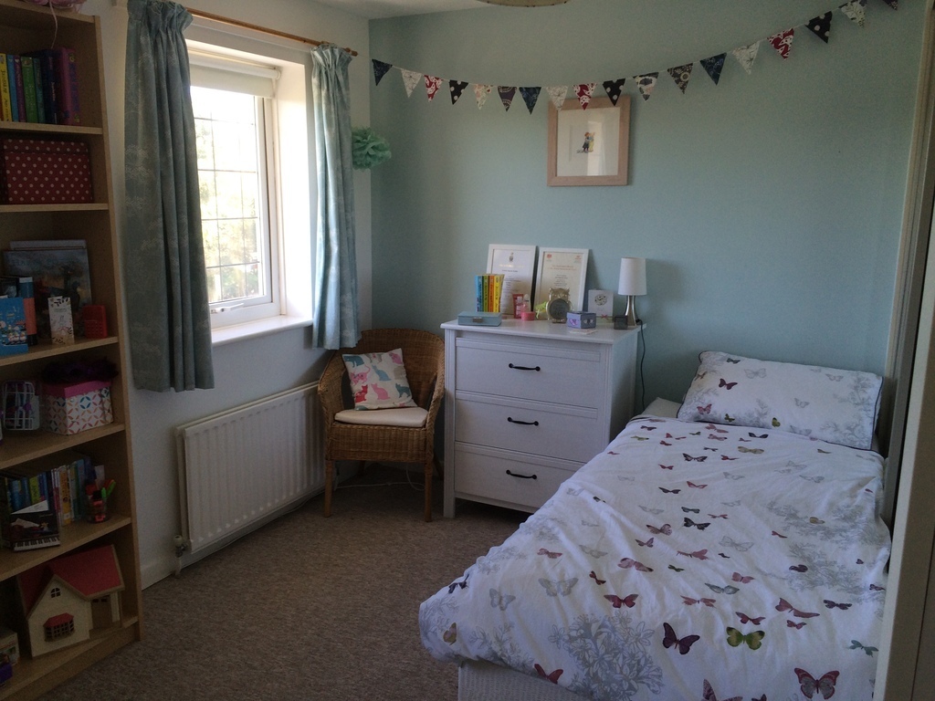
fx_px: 783
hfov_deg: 61.7
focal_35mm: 29
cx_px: 468
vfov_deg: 48.2
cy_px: 350
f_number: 2.2
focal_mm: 4.15
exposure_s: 1/100
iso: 64
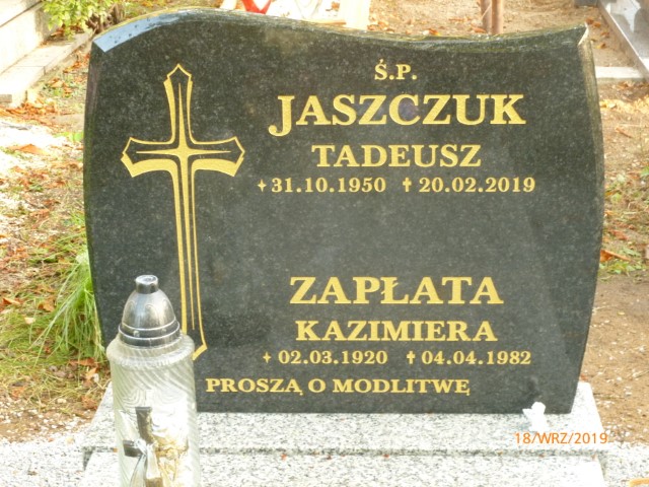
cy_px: 244
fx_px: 1406
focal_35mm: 75
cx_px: 324
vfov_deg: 19.6
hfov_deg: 26.0
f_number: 4.4
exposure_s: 1/15
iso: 200
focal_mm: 13.3
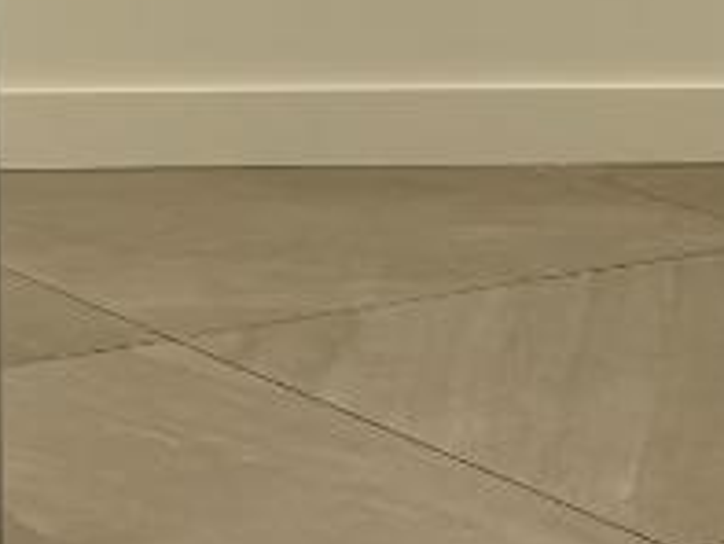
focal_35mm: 183
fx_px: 3830
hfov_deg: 10.8
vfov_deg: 8.0
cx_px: 235
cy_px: -285
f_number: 1.78
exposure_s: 1/125
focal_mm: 6.76
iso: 50
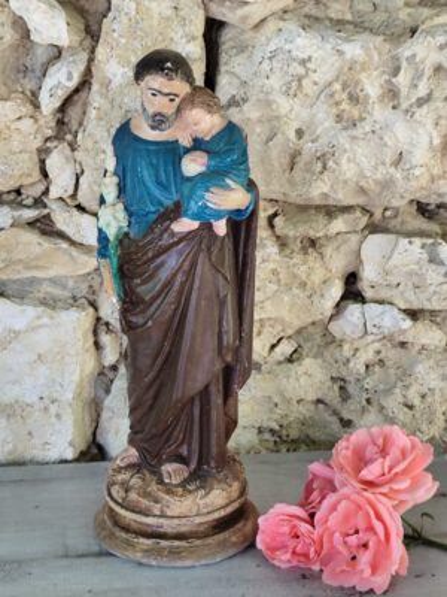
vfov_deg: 21.1
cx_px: 224
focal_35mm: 93
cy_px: 298
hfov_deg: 15.9
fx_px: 1601
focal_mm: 6.19
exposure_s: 1/50
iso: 200
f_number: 1.65
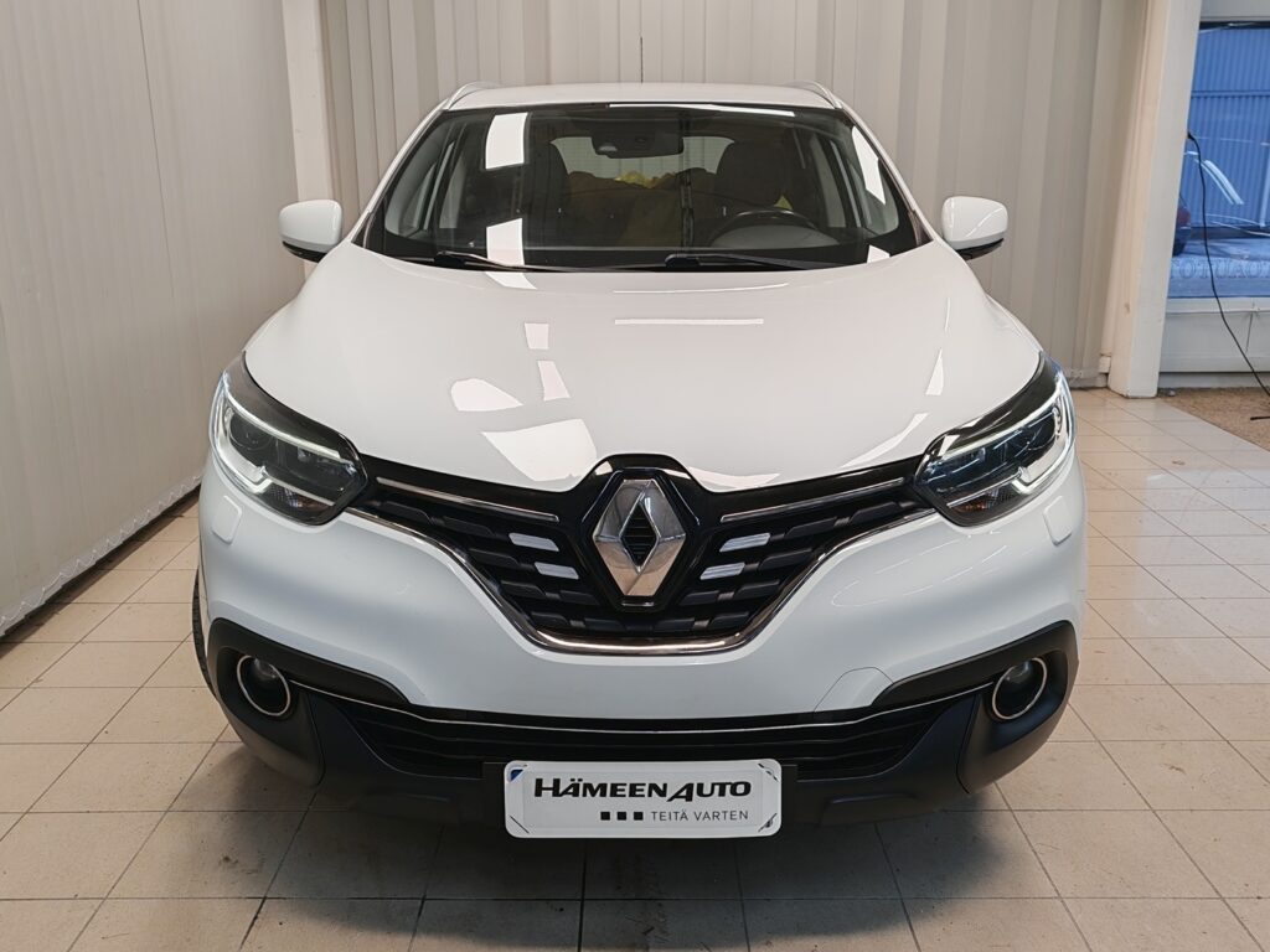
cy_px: 476
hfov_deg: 58.4
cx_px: 635
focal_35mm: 31
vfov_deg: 45.4
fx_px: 1137
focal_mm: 5.4
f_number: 1.6
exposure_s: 1/100
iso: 50
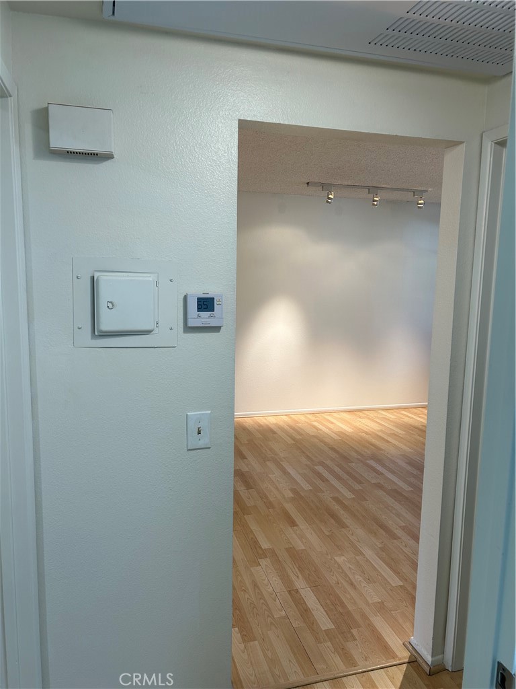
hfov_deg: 53.1
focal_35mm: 26
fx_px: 517
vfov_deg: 67.3
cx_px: 258
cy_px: 344
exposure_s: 1/120
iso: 80
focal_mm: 5.7
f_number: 1.5
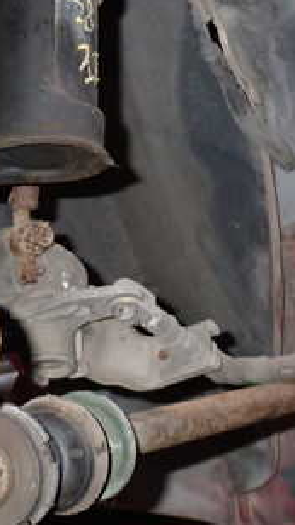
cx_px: -160
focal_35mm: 106
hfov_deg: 10.9
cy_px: 353
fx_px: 1476
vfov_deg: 20.1
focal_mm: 9.01
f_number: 3.2
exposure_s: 1/50
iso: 640
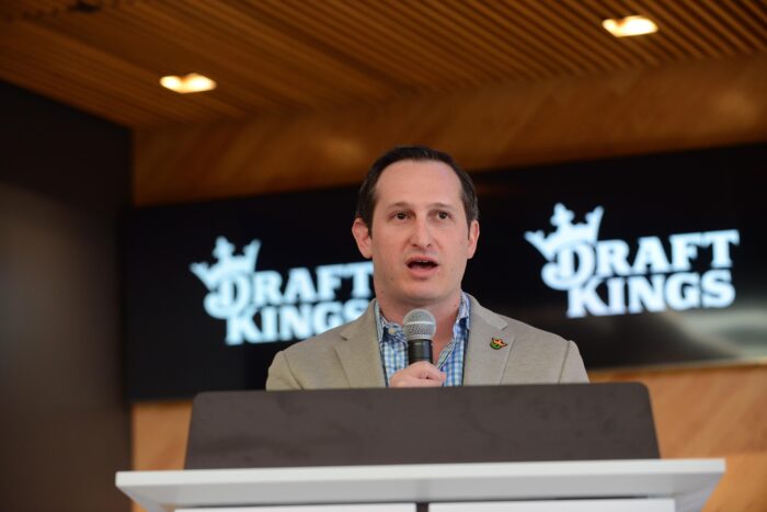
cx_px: 384
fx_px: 2173
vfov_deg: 13.4
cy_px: 256
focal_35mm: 102
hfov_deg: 20.0
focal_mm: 102
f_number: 4.5
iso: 2000
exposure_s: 1/160
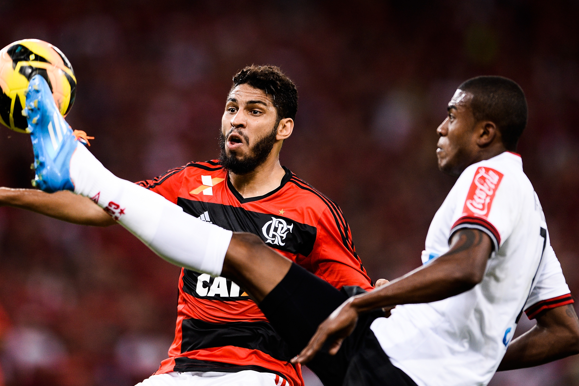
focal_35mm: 450
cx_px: 268
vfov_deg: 3.1
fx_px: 7237
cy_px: 183
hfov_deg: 4.6
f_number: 3.2
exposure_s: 1/1250
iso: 1600
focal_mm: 400
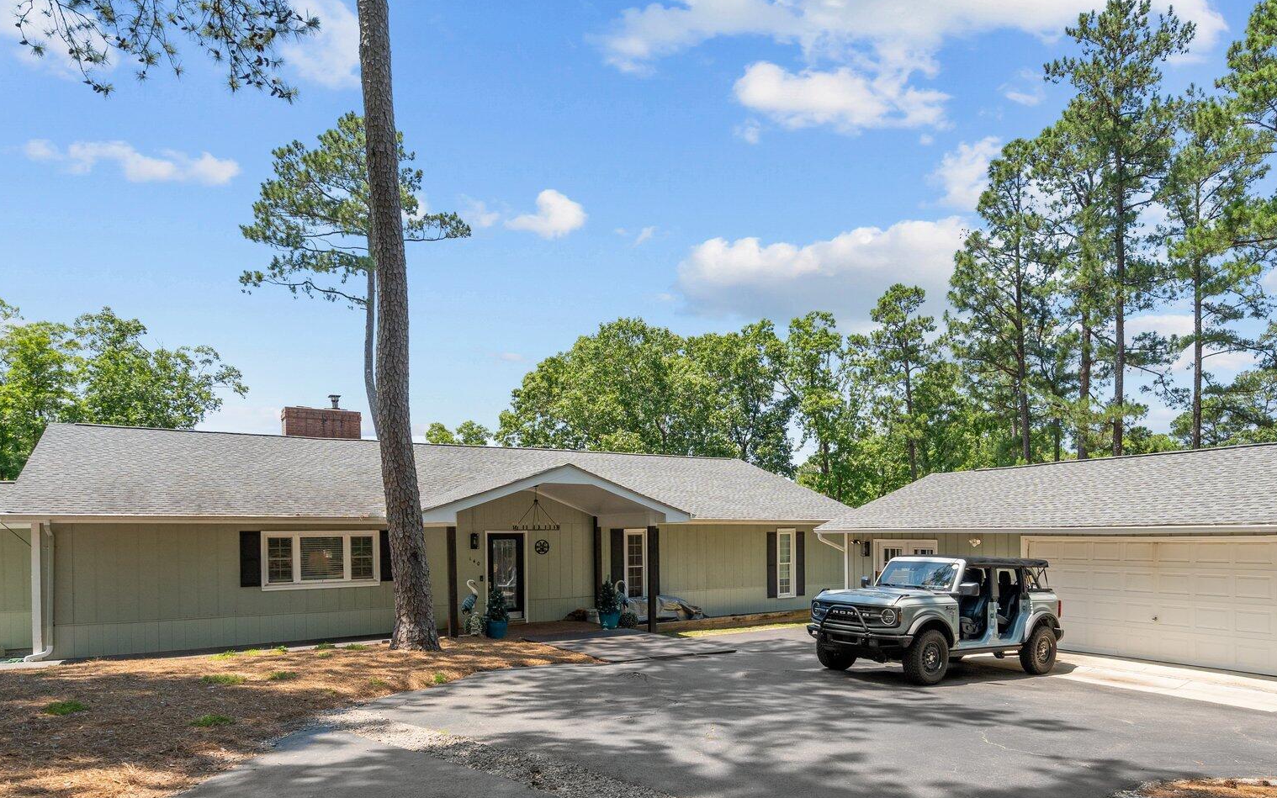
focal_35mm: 22
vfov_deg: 53.3
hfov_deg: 79.2
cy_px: 567
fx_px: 766
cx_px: 723
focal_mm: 16
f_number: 8
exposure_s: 1/640
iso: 400
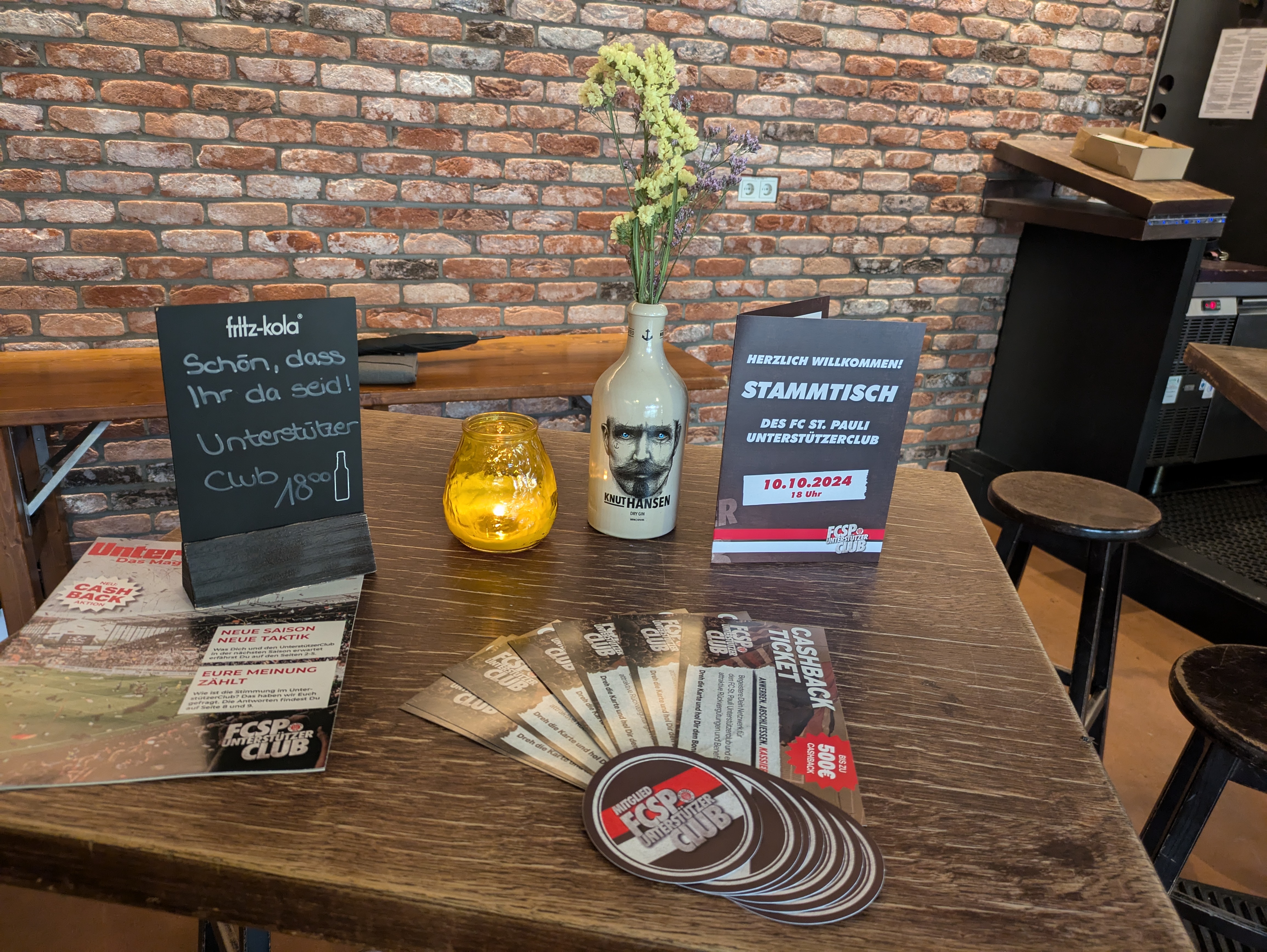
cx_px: 634
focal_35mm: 25
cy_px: 476
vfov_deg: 54.9
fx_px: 915
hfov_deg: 69.4
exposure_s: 1/25
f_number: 1.89
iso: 308
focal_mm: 5.43
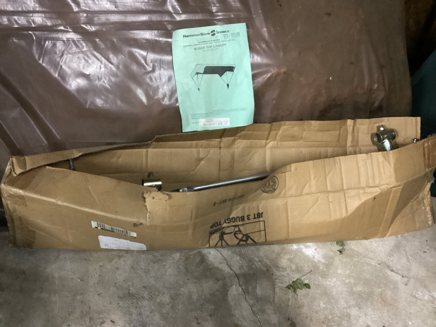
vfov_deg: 45.4
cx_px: 218
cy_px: 164
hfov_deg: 58.3
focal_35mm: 31
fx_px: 390
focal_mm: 3.3
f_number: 2.4
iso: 800
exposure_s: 1/30
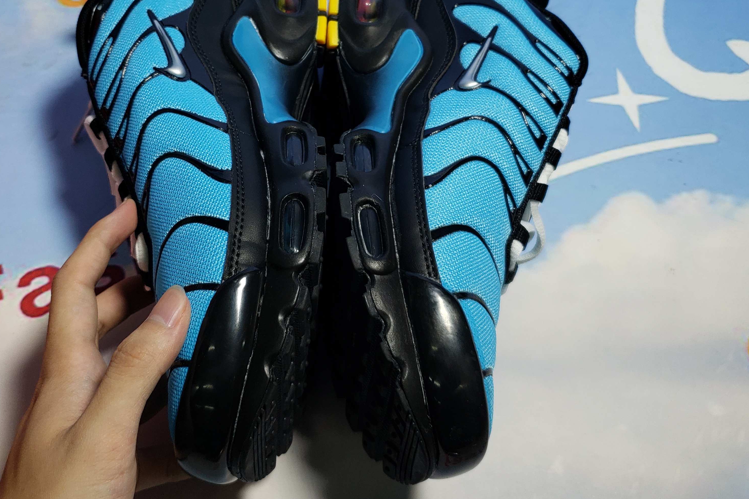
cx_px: 335
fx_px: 770
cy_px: 175
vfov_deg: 35.7
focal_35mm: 37
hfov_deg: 51.8
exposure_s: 1/519
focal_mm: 4.3
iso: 50
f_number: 1.5
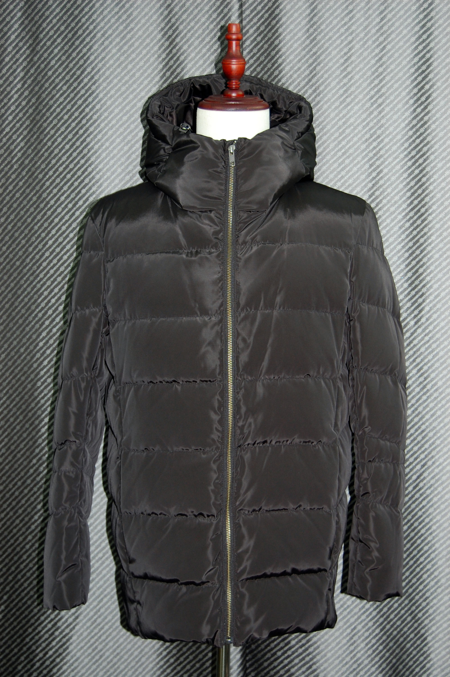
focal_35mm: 48
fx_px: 902
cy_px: 338
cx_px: 225
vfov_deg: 41.1
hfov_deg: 28.0
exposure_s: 1/60
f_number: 4.5
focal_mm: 32
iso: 400
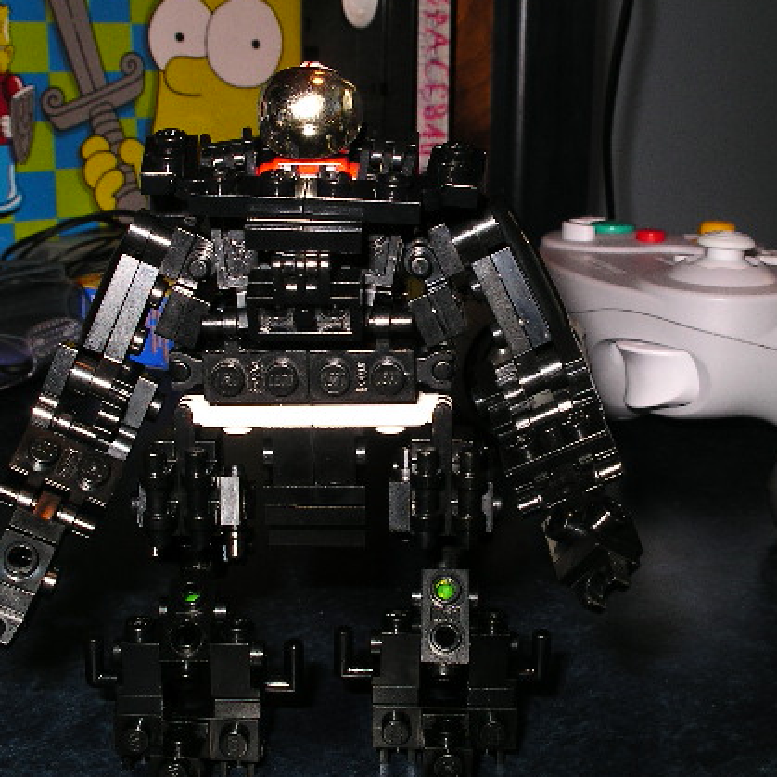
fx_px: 1270
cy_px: 388
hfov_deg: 34.0
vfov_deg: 34.0
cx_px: 341
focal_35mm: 50
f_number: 7.9
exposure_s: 1/40
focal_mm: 7.8
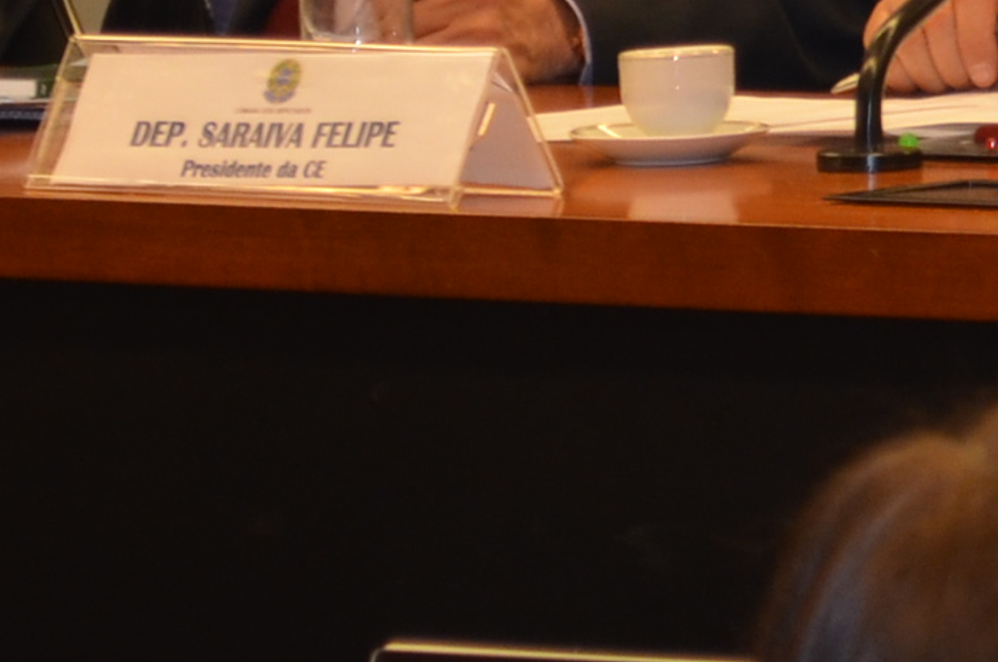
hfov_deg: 4.7
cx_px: 1597
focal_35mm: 436
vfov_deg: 3.1
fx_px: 12055
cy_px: -862
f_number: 5.6
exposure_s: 1/60
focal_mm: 55
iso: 400
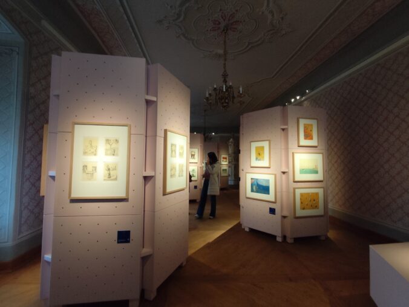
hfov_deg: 94.5
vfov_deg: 78.2
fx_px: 189
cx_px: 204
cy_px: 154
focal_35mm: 16
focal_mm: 1.65
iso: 320
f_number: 2.2
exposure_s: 1/33.3
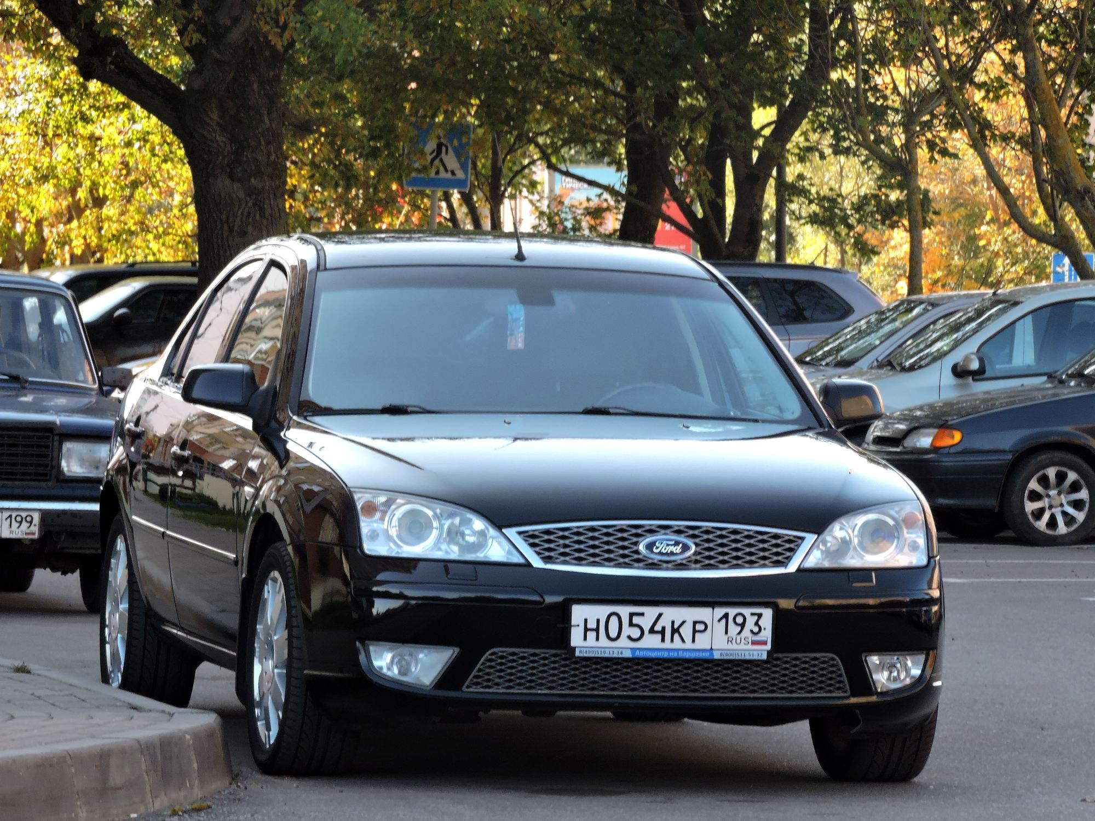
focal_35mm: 200
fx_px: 6327
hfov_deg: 9.9
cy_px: 410
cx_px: 548
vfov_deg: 7.4
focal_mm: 35.8
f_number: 5.3
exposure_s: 1/60
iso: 110
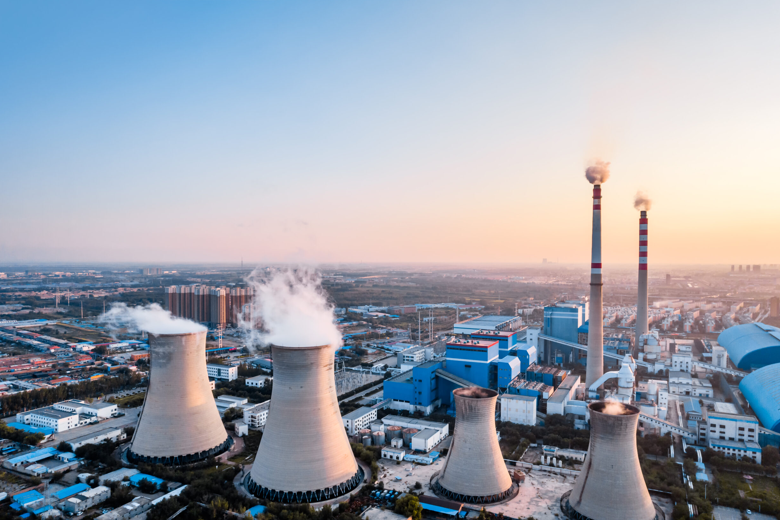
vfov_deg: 55.1
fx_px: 498
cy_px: 270
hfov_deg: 76.1
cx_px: 399
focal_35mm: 23
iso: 100
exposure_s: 1/1000
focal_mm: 8.38
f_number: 2.8
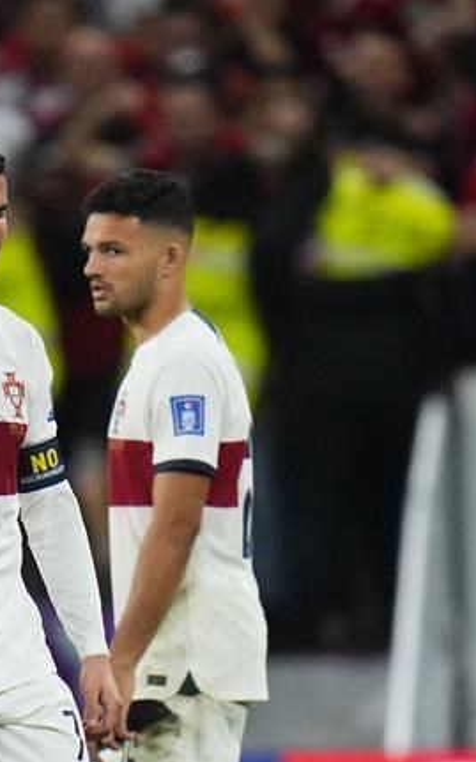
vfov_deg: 3.4
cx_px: -4
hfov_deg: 2.1
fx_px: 12778
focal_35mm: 615
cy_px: 381
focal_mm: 400
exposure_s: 1/2500
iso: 2000
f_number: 2.8
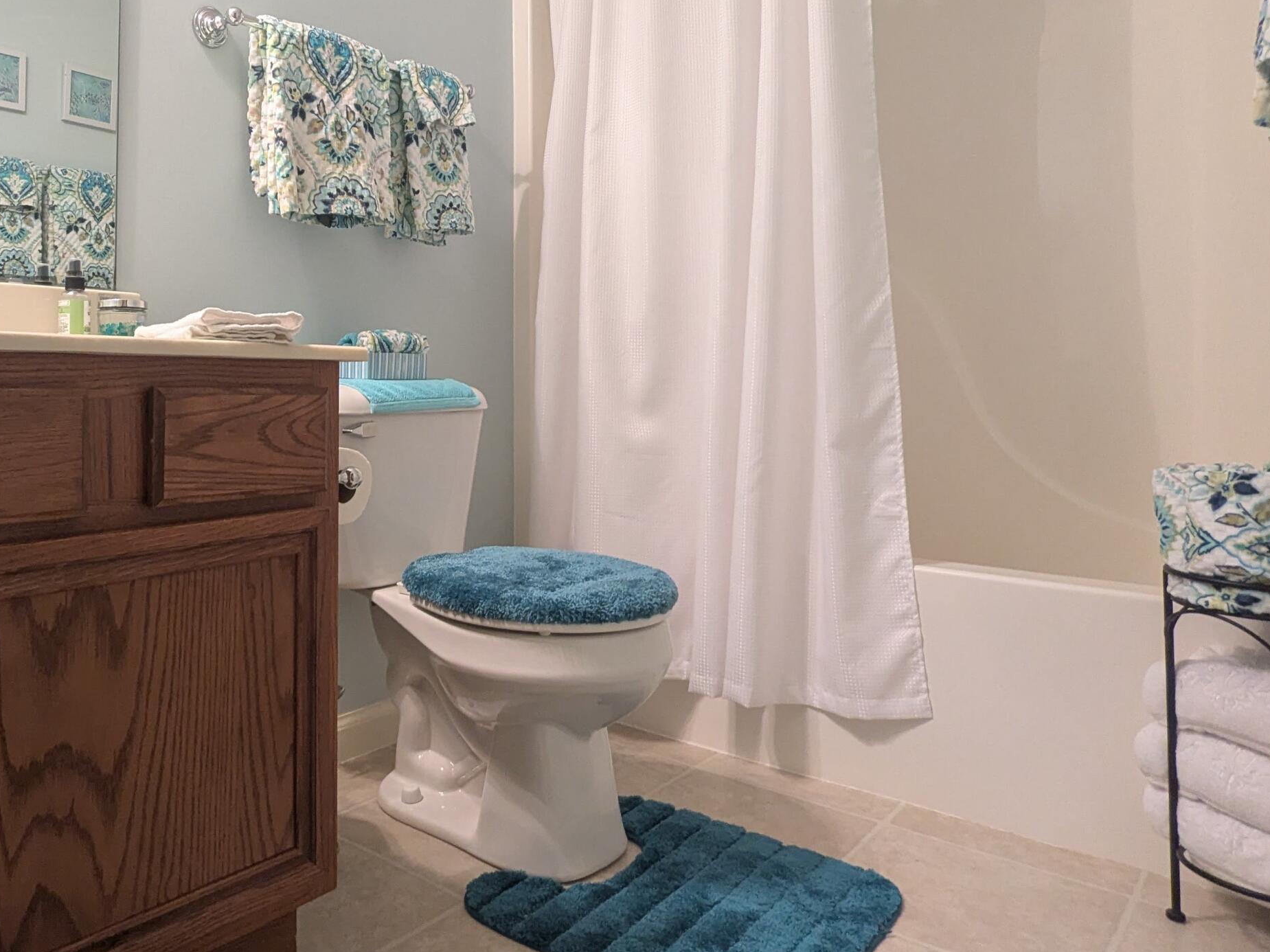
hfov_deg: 65.5
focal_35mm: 26
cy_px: 356
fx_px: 954
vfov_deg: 52.5
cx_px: 419
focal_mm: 2.35
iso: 279
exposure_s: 1/24
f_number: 2.2
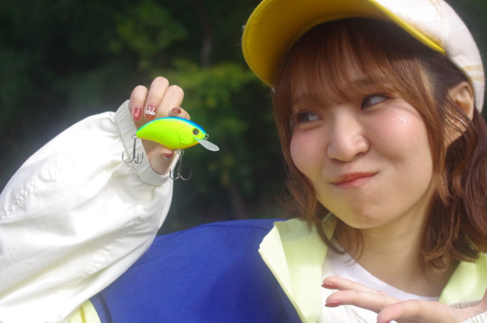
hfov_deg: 28.5
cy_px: 133
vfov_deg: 19.1
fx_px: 959
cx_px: 254
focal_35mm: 71
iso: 1600
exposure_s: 1/6000
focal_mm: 40
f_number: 4.5
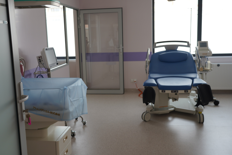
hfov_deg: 48.5
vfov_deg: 33.4
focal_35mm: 40
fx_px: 258
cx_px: 116
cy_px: 77
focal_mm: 36
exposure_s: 1/60
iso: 125
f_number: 4
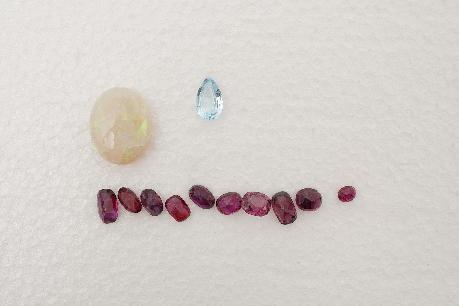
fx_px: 574
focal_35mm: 45
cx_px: 230
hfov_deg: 43.6
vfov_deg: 29.9
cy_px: 153
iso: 500
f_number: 18
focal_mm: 30
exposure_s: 1/125
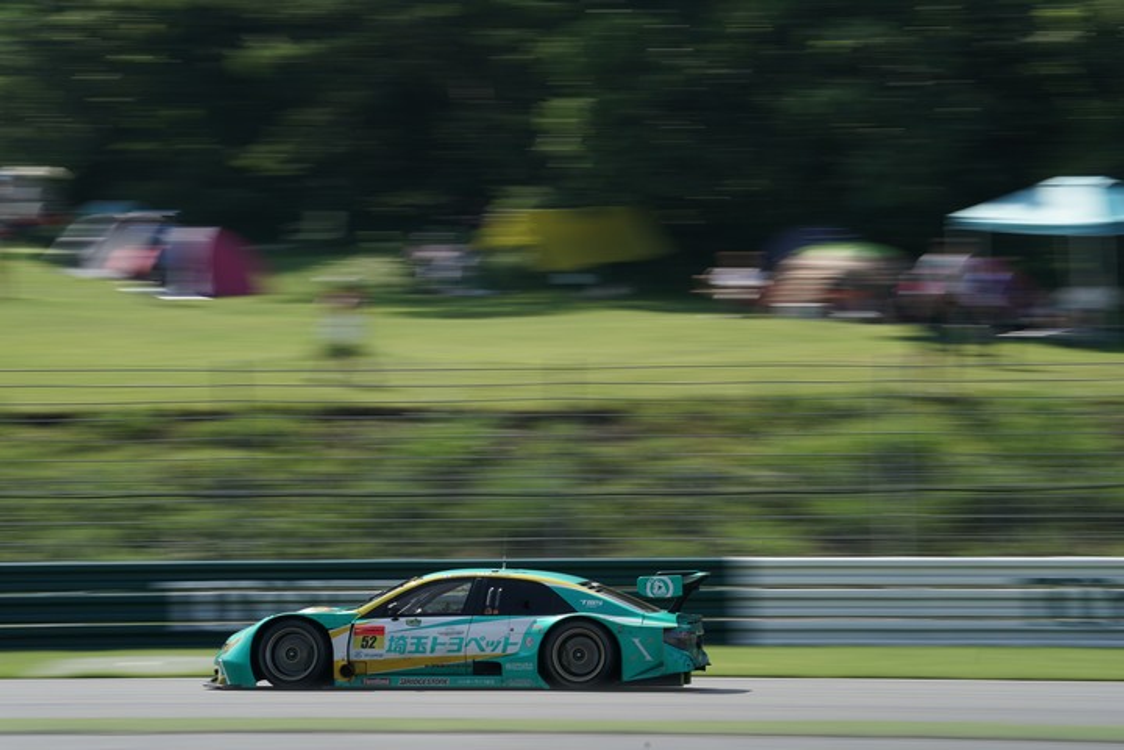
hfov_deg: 10.3
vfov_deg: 6.9
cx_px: 562
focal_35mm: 200
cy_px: 375
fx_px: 6244
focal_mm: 200
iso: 200
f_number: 16
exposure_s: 1/125
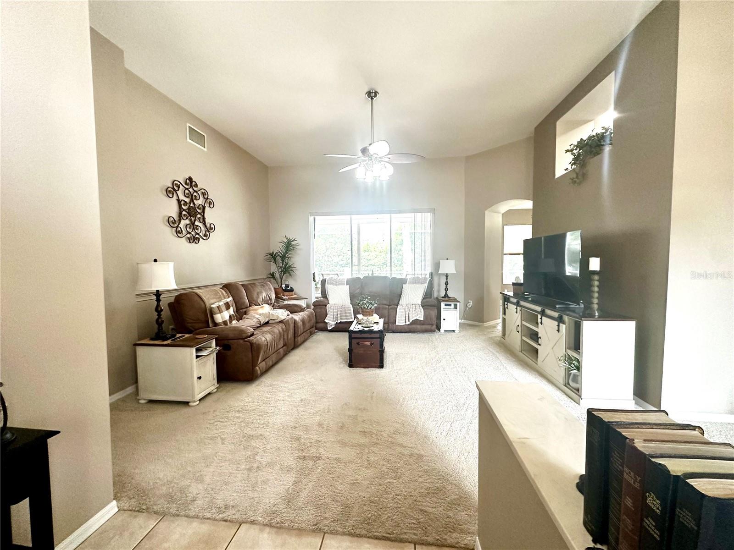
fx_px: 297
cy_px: 275
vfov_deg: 85.7
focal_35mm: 14
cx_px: 367
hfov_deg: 102.1
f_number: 2.2
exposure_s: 1/120
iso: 320
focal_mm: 2.22
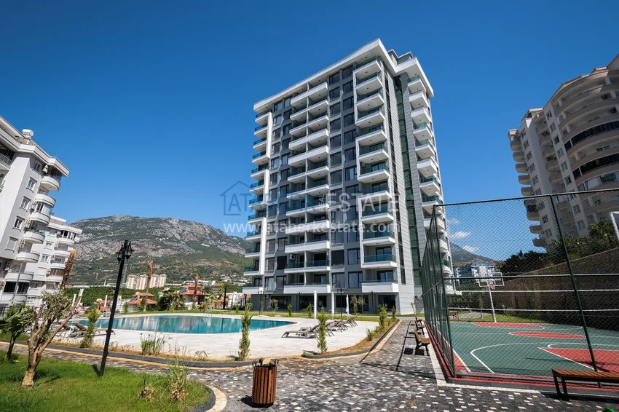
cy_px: 206
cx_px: 310
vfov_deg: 73.7
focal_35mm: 16
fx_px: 275
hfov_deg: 96.8
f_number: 7.1
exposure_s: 1/320
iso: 125
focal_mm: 10.5
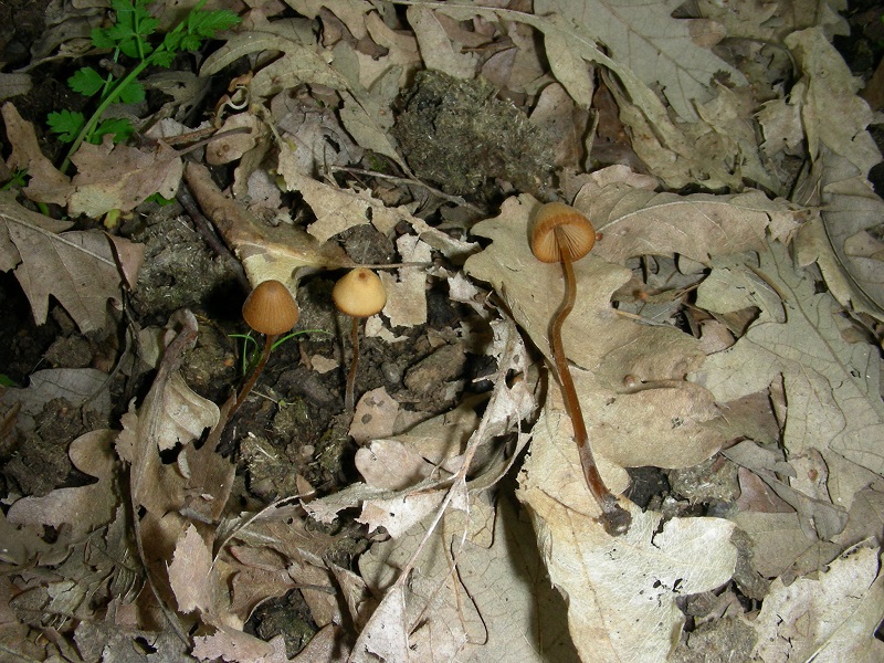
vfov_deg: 37.7
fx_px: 970
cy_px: 332
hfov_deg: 49.0
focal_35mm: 38
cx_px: 442
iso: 50
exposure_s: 1/60.1
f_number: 6.8
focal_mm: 6.3
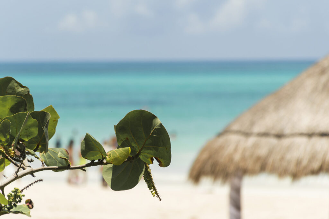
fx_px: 1918
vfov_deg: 6.5
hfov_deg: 9.8
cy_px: 110
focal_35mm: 210
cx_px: 164
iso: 100
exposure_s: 1/640
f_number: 5.6
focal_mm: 140
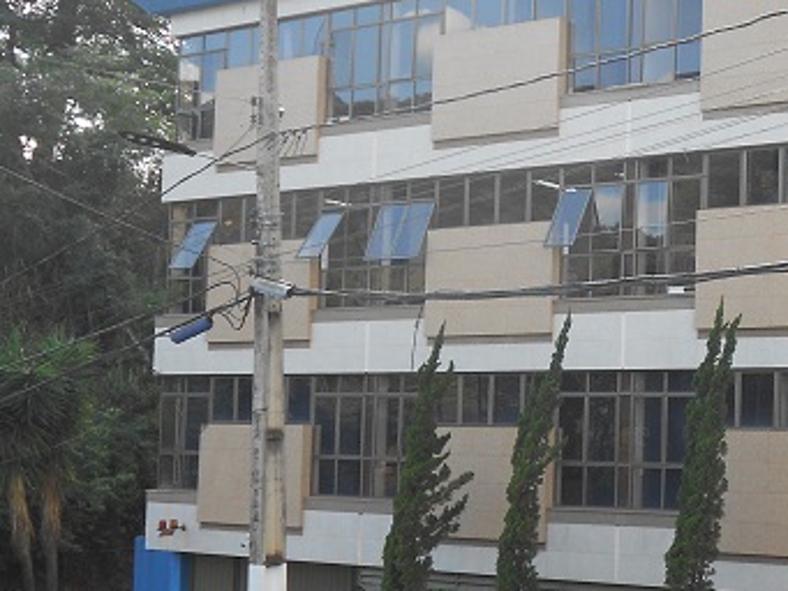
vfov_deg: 20.4
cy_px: 386
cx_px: 739
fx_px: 1640
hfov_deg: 26.0
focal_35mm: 72
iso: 80
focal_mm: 5.8
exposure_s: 1/160
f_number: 3.6
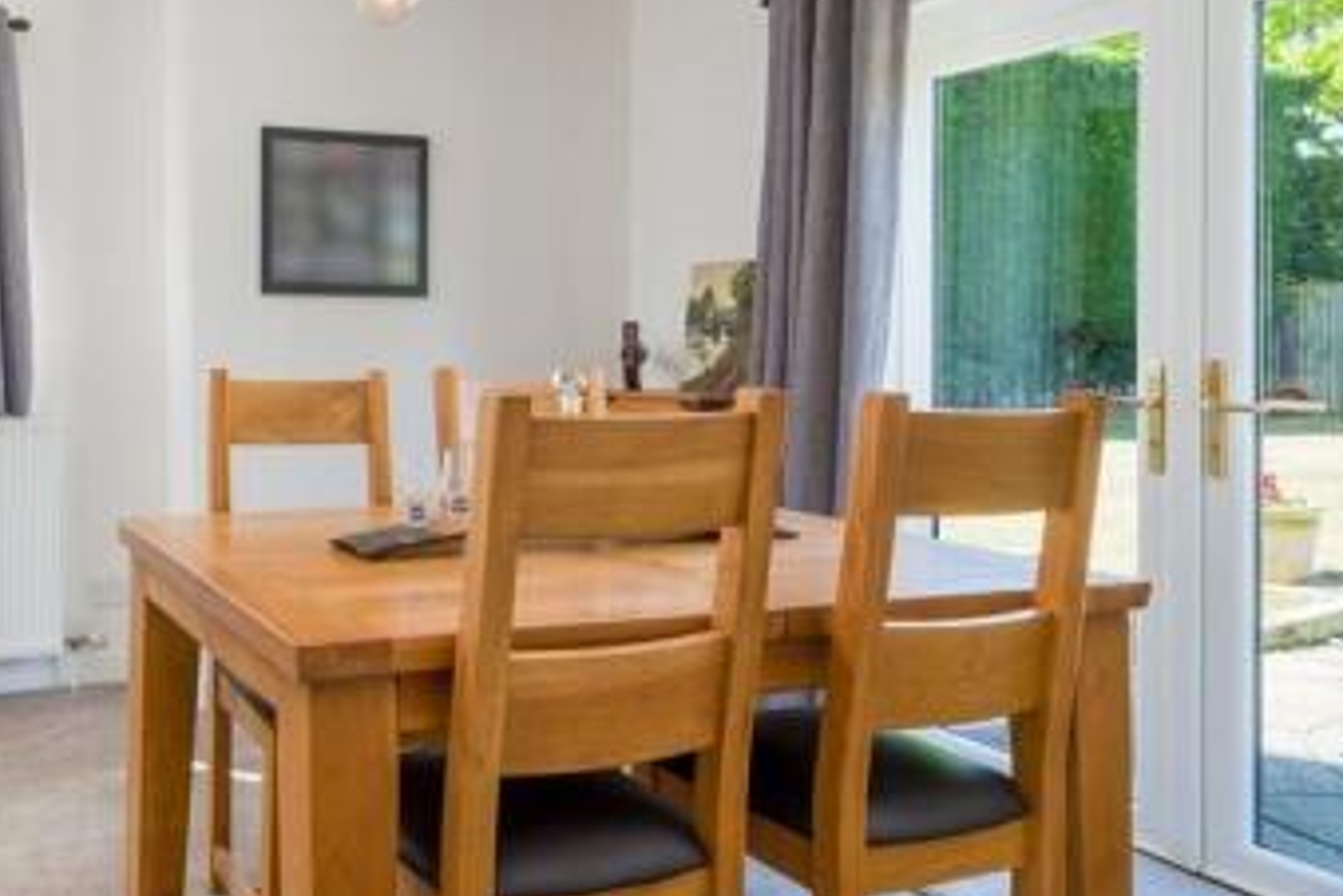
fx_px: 1082
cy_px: 359
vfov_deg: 44.7
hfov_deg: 58.6
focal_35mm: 29
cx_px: 261
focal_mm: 9.9
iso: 160
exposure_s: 1/13
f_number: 7.1
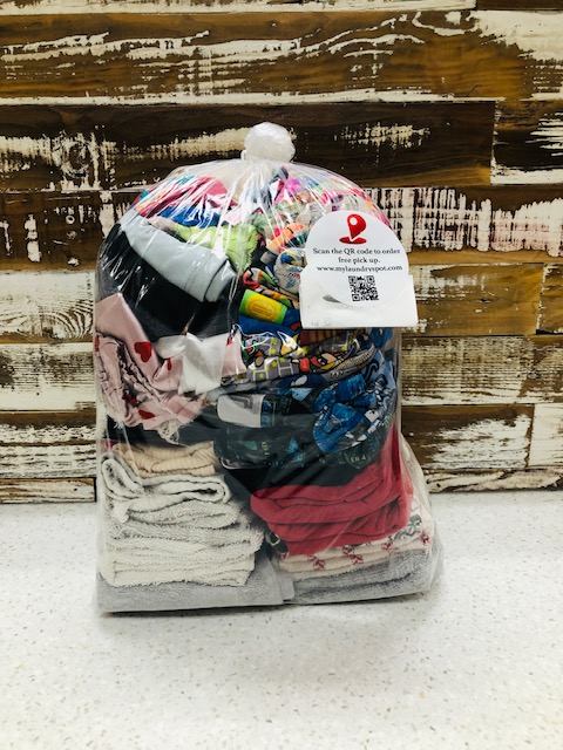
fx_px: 607
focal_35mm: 28
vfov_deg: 63.4
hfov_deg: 49.7
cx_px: 282
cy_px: 375
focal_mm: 3.99
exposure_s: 1/30
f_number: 1.8
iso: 32
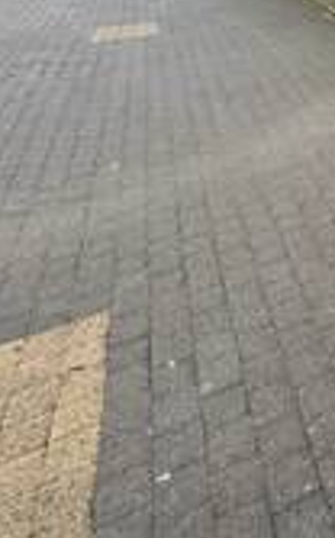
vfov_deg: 38.1
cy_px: -111
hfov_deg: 27.0
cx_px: 457
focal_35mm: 38
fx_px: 557
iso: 40
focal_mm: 2.22
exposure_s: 1/102
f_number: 2.2
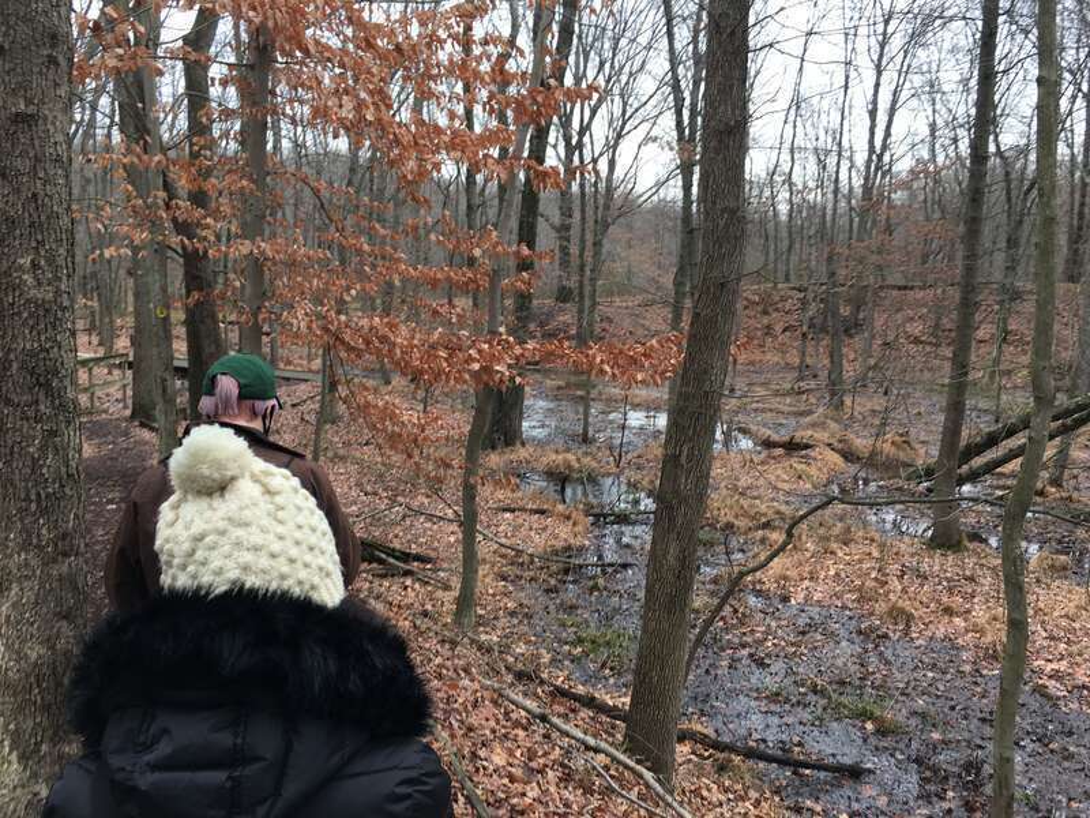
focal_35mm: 29
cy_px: 409
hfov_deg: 61.7
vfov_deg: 48.2
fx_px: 913
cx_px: 545
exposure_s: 1/124
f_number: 2.2
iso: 25
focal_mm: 4.15
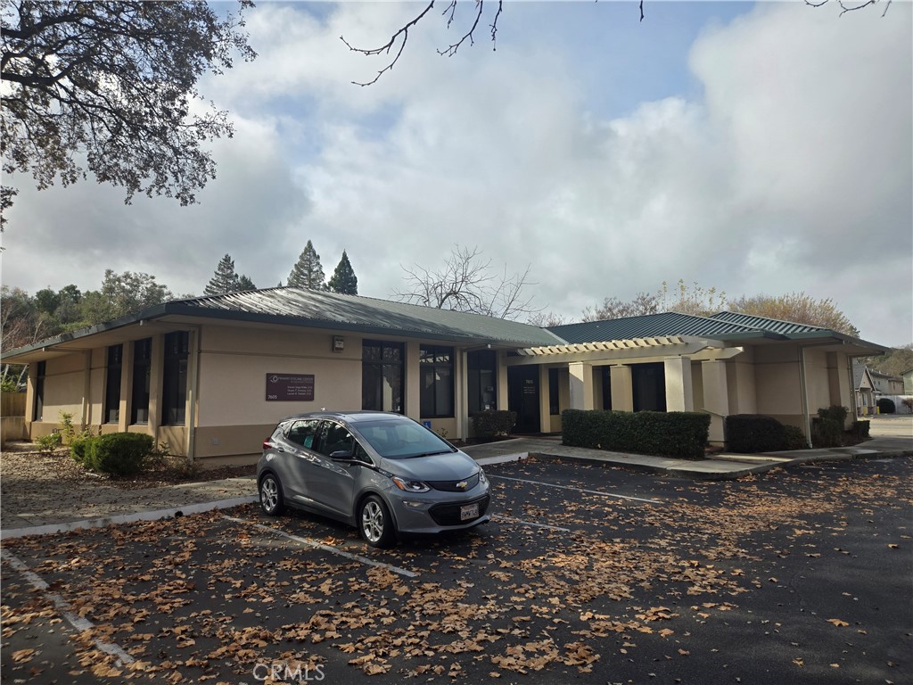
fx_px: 607
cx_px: 456
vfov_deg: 58.9
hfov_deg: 73.9
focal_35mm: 23
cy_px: 342
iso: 25
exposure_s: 1/1465
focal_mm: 5.4
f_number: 1.8
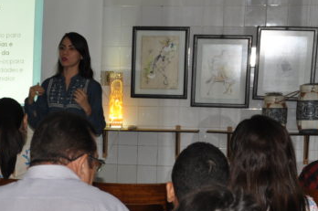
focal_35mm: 139
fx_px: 1226
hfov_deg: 14.6
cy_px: 156
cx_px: 4
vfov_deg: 9.8
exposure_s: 1/60
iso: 400
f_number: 4.8
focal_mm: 42
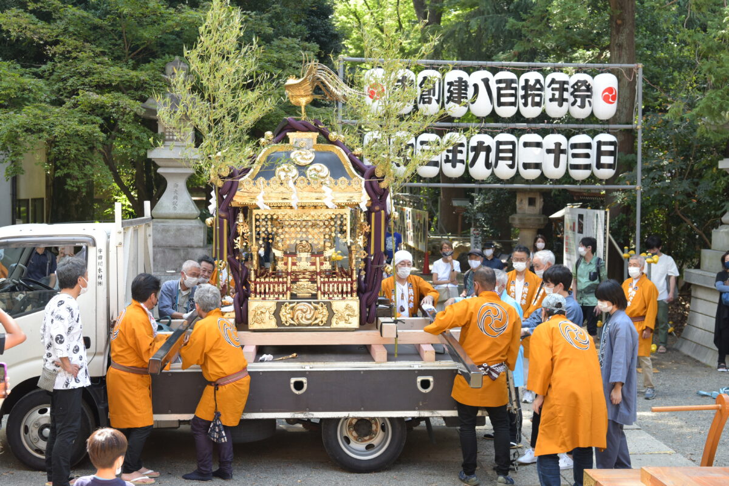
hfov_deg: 39.6
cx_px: 364
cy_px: 243
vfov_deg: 27.0
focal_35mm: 50
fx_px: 1012
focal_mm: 50
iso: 400
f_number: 5.6
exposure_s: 1/160
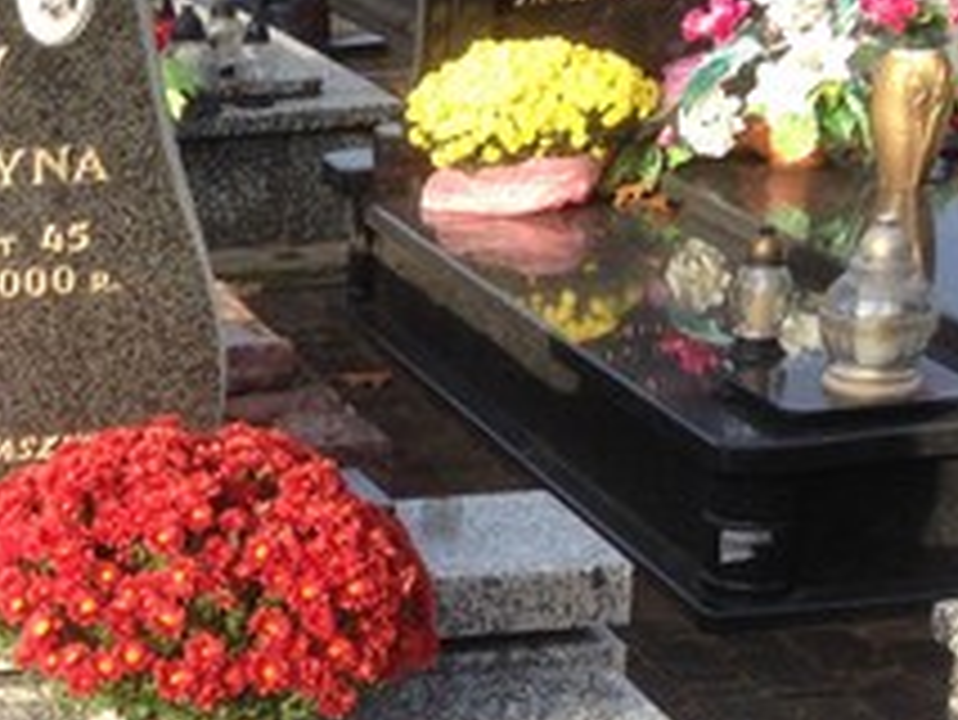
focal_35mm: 99
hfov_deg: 18.5
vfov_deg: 14.8
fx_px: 2741
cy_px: 670
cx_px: -256
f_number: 2.4
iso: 50
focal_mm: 4.12
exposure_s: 1/638
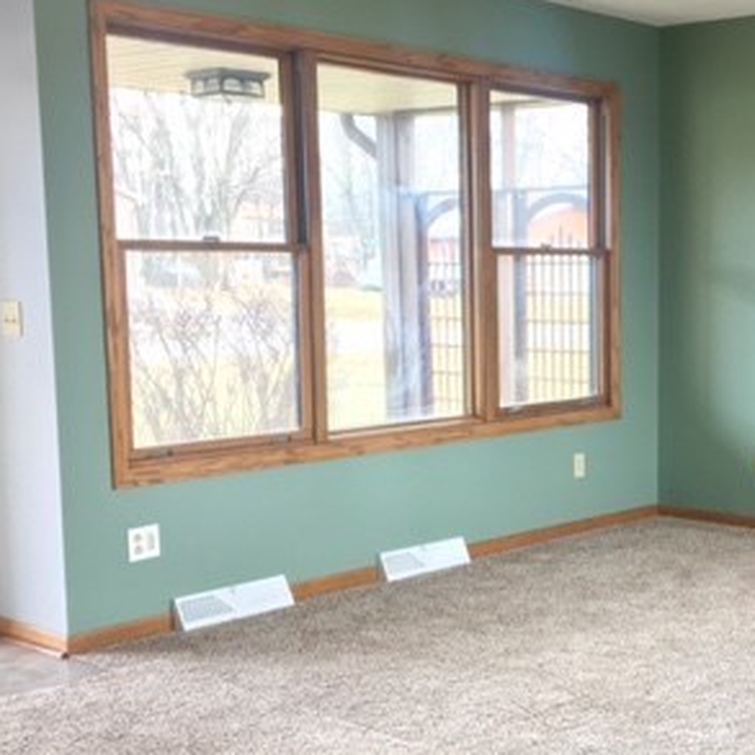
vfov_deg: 30.5
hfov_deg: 29.2
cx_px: 696
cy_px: 446
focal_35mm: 56
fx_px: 1382
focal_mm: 4.15
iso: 32
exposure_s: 1/30
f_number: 2.2
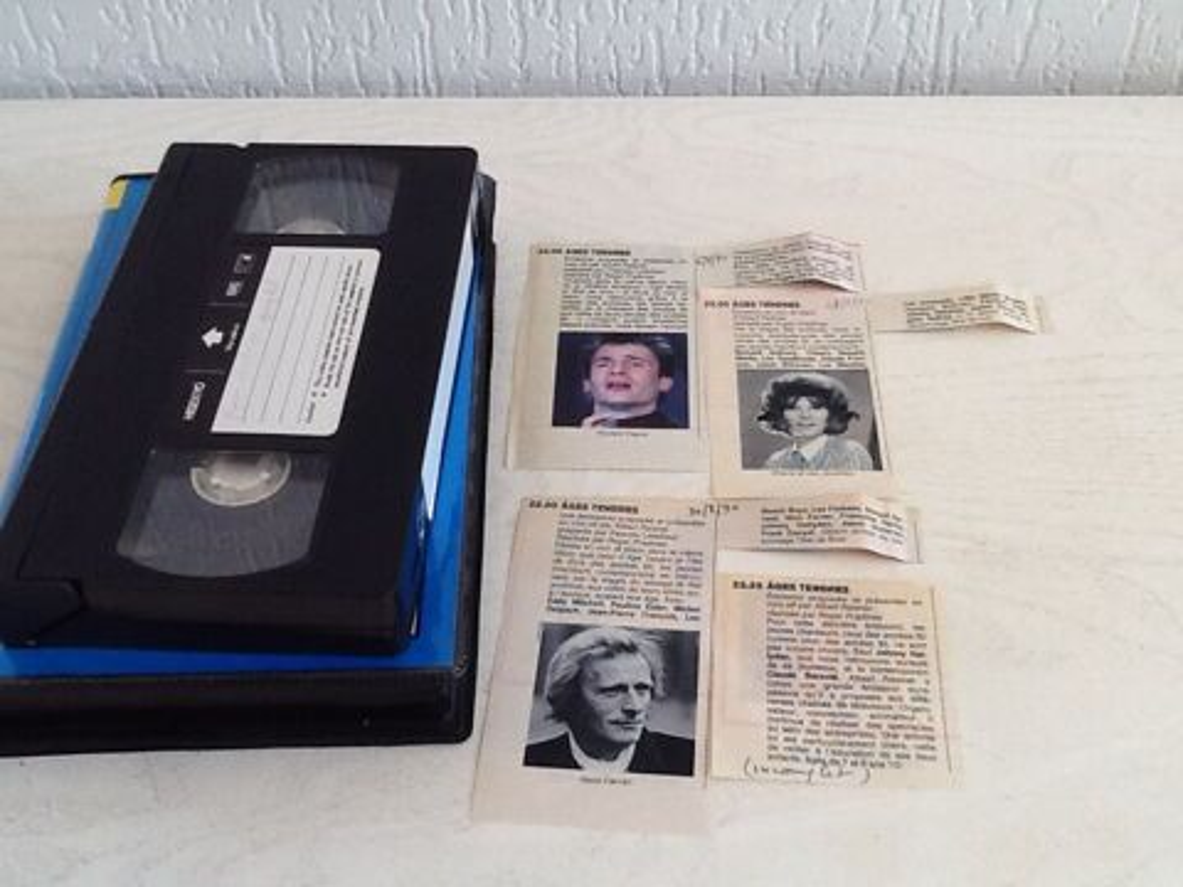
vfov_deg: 32.9
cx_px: 592
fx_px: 1504
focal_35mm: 44
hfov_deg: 42.9
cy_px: 444
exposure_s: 1/60
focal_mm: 2.03
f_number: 2.4
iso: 64
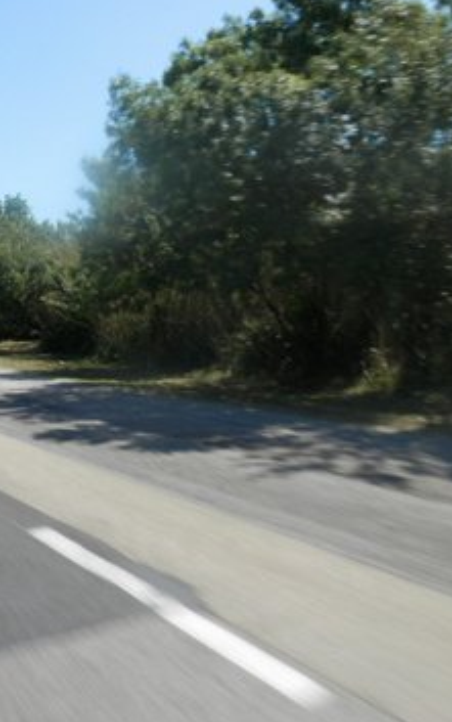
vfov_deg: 54.0
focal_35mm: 36
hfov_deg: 35.4
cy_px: 362
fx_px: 709
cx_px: 213
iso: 80
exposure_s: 1/100
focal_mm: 4.5
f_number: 8.7
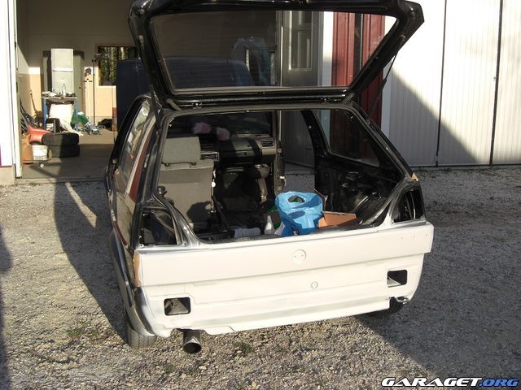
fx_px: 572
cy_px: 195
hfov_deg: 49.0
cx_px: 260
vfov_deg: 37.7
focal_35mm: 38
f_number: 4
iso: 80
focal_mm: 7.9
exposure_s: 1/500
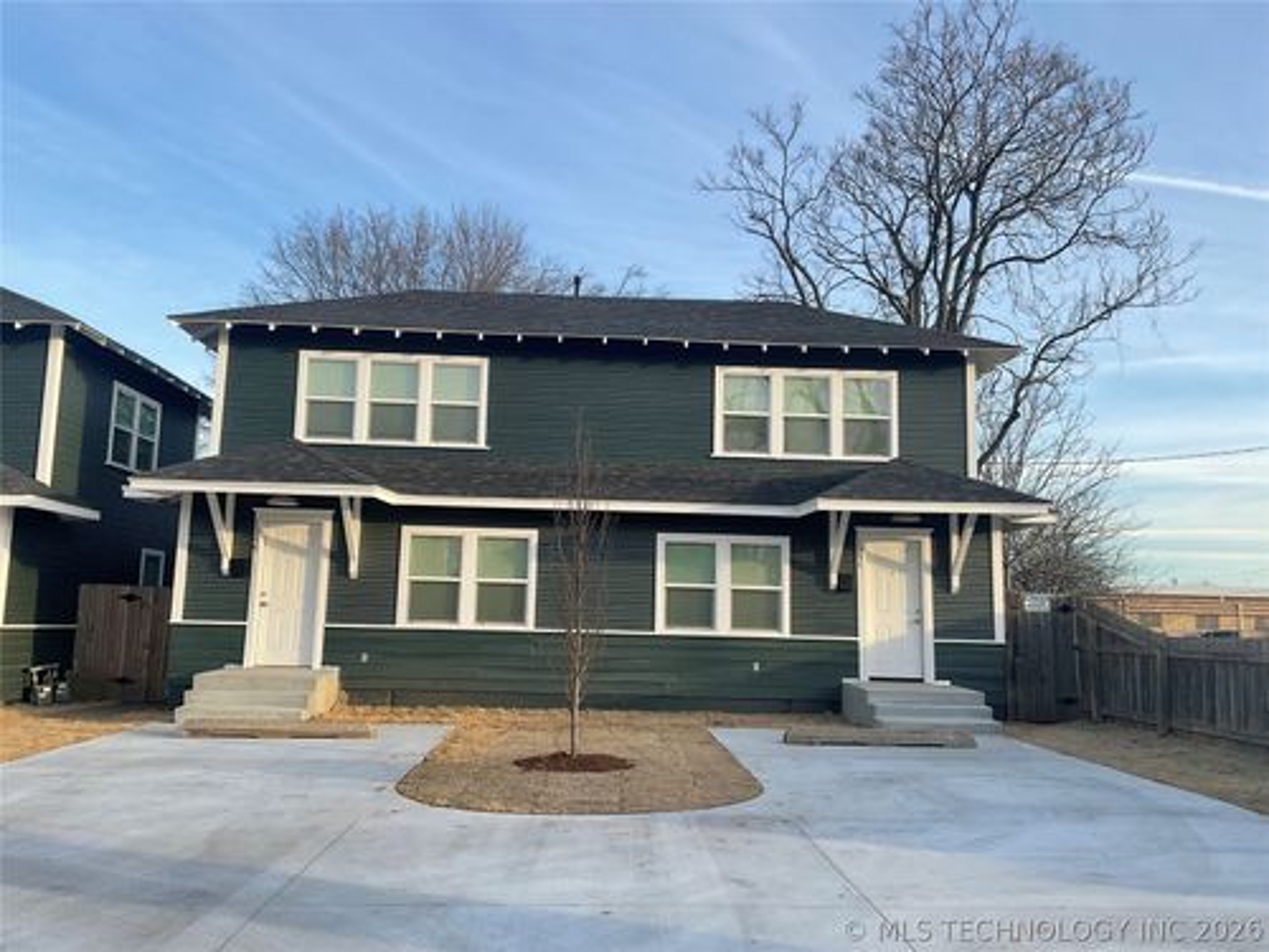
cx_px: 634
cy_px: 476
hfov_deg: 61.7
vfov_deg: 48.2
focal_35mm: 29
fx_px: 1063
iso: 16
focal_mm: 3
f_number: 1.8
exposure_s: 1/709
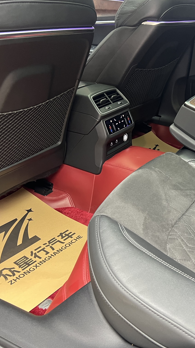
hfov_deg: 29.6
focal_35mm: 38
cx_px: 184
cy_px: 174
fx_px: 349
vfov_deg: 52.8
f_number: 1.5
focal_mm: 5.7
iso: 320
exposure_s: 1/50
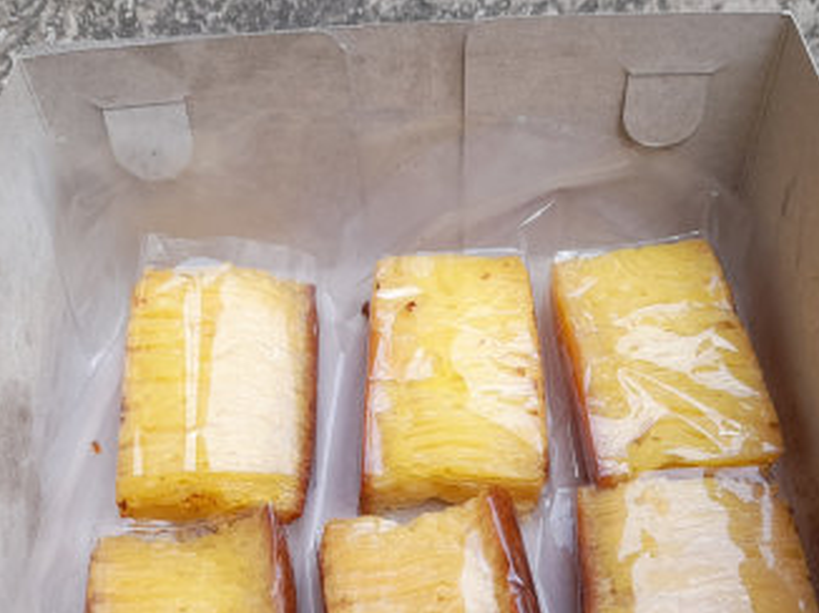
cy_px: 491
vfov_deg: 30.1
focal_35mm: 47
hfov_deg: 40.5
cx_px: 422
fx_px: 1111
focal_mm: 4.6
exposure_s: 1/100
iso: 32
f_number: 2
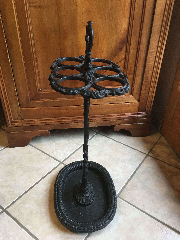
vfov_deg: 61.7
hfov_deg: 48.2
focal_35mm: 29
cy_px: 120
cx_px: 90
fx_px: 201
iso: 100
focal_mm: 4.15
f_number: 2.2
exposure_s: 1/33
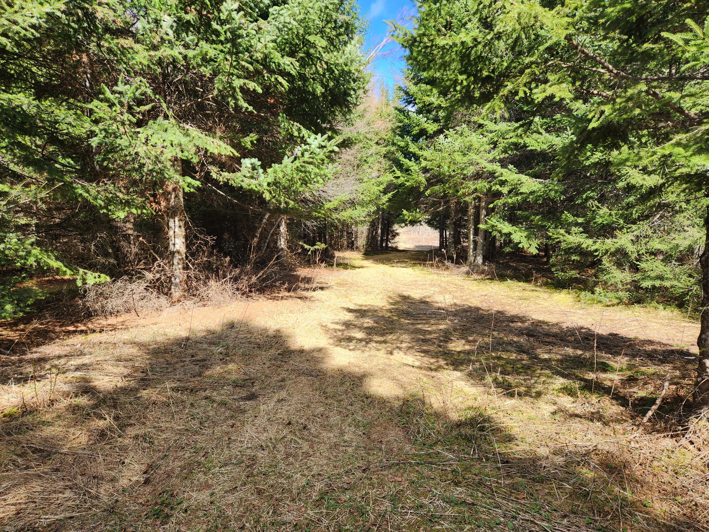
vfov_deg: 58.9
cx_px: 354
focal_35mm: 23
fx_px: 471
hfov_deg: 73.9
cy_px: 266
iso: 20
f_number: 1.8
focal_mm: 5.4
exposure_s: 1/338
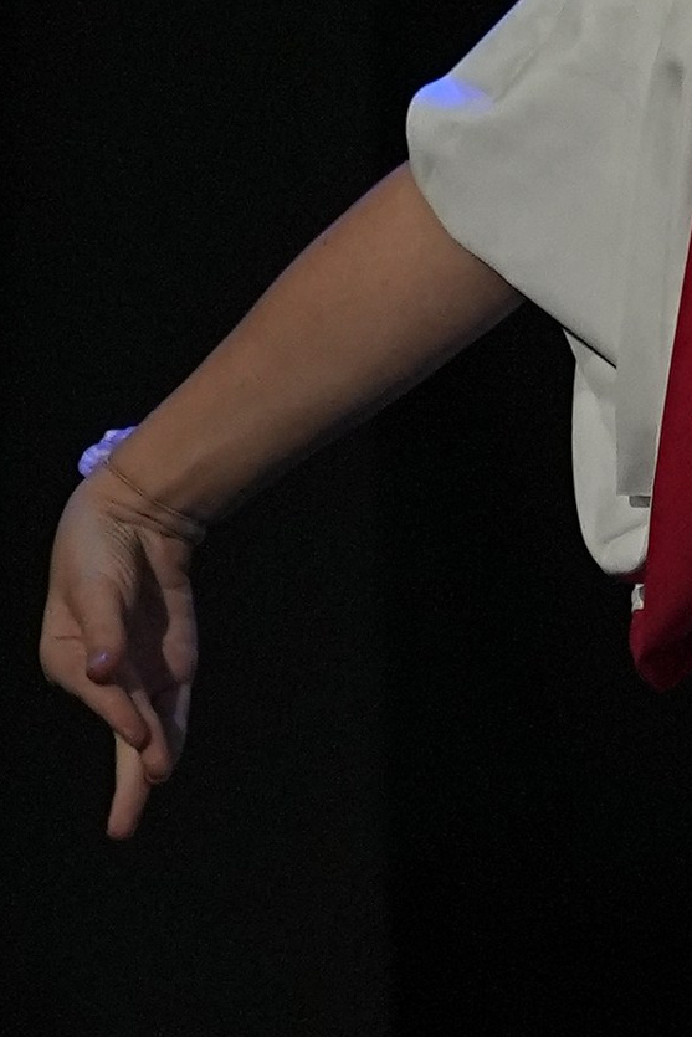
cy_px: 626
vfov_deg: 1.5
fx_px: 39742
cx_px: 1036
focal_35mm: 1379
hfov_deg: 1.0
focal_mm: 200
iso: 2000
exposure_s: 1/400
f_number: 4
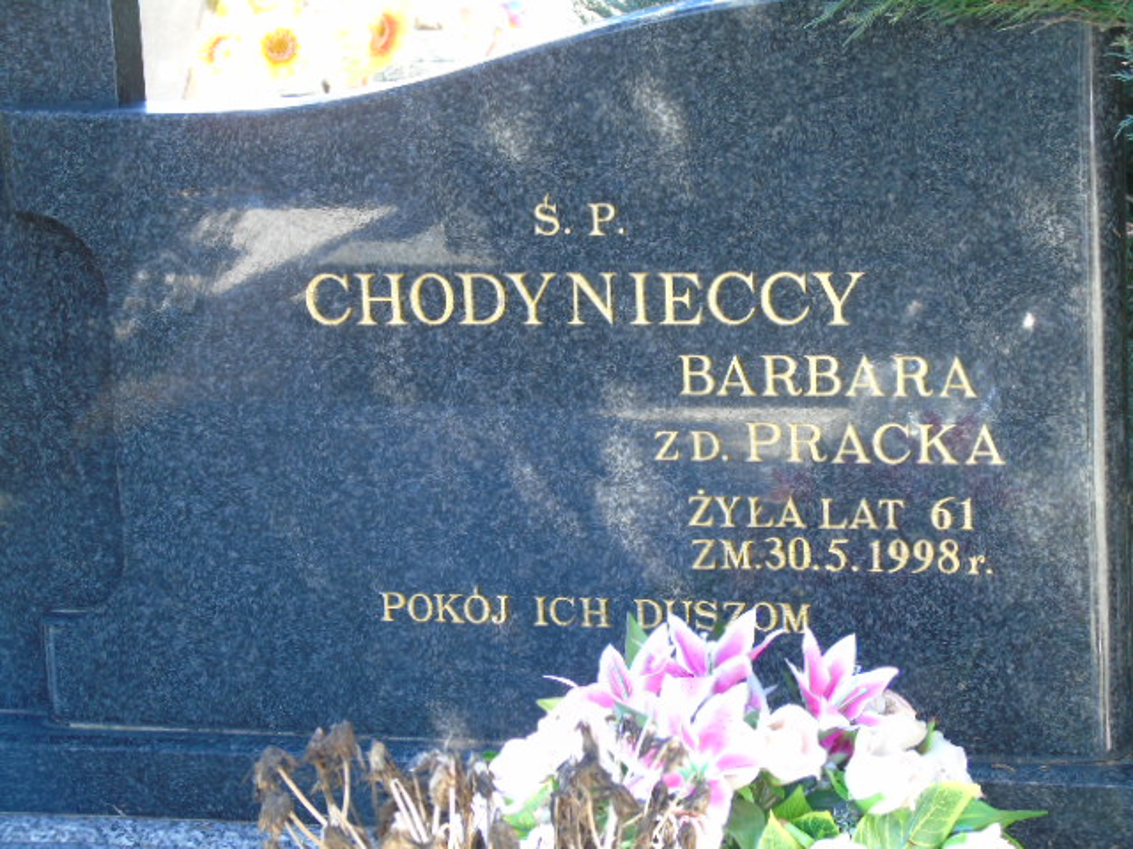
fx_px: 3535
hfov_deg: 18.2
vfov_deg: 13.7
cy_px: 424
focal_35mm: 108
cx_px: 566
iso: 160
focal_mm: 19
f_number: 4.4
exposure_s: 1/30
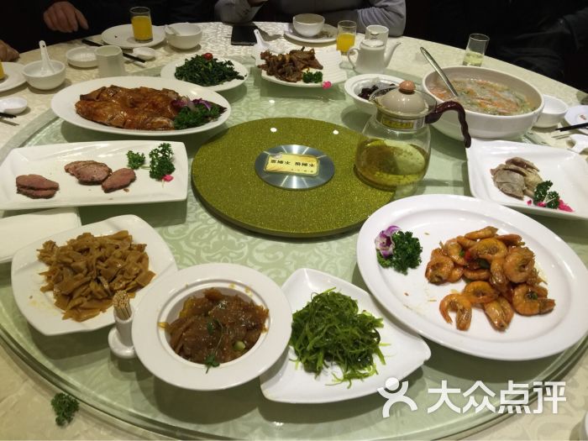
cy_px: 220
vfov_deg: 48.2
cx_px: 294
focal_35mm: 29
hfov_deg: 61.7
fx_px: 493
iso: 40
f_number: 2.2
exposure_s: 1/15
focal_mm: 4.15
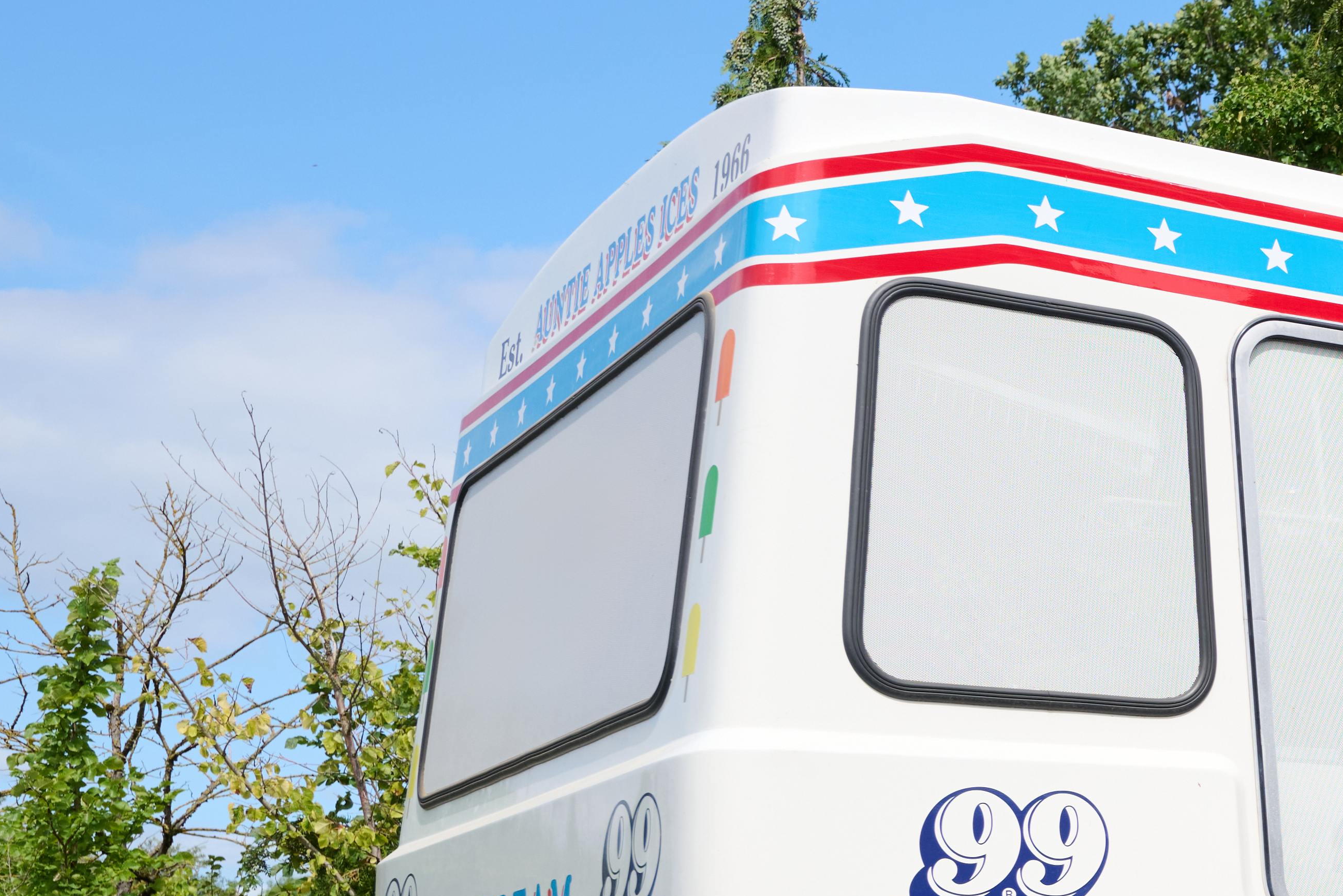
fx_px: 2671
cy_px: 920
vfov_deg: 18.5
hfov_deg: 22.6
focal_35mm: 72
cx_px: 2065
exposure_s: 1/800
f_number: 5.6
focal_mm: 22.5
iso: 250
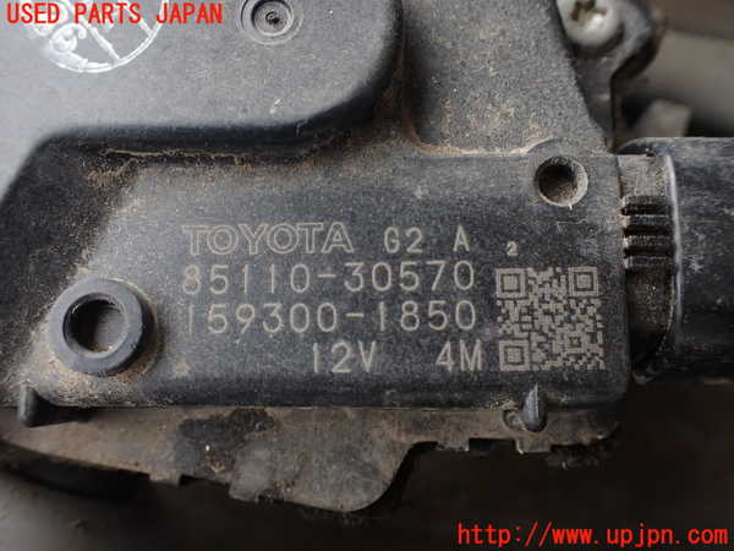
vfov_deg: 46.8
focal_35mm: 30
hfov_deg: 60.0
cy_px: 276
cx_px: 367
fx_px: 636
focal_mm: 5.4
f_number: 2.3
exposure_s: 1/125
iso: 200
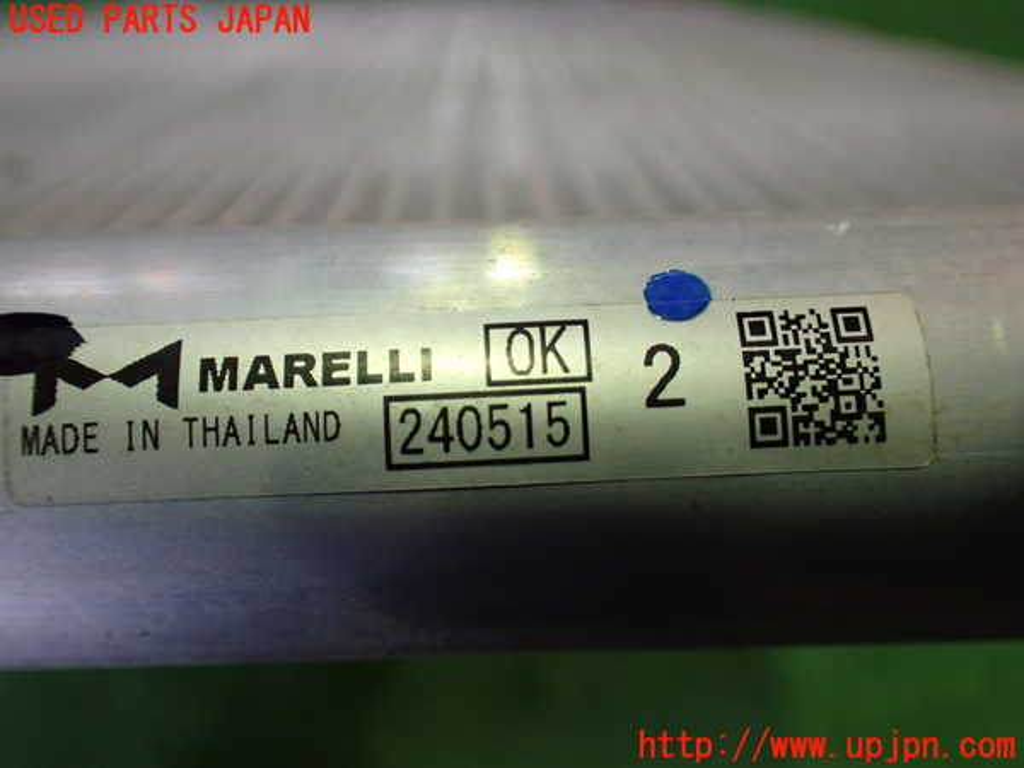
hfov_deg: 56.8
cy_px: 384
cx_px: 512
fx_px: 947
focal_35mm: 32
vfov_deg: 44.2
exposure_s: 1/125
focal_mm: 5.79
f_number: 2.4
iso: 640
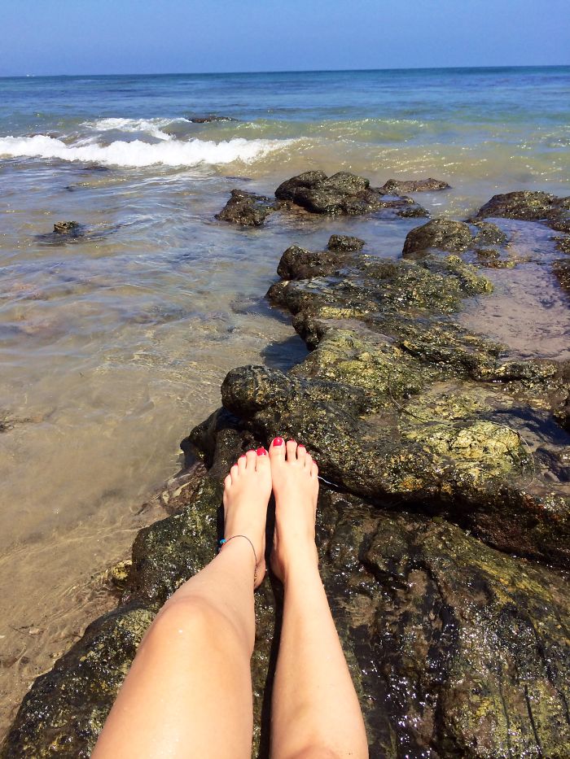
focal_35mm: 30
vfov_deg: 60.0
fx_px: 659
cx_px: 285
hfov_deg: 46.8
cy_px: 380
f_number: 2.2
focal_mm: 4.12
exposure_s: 1/1953
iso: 32
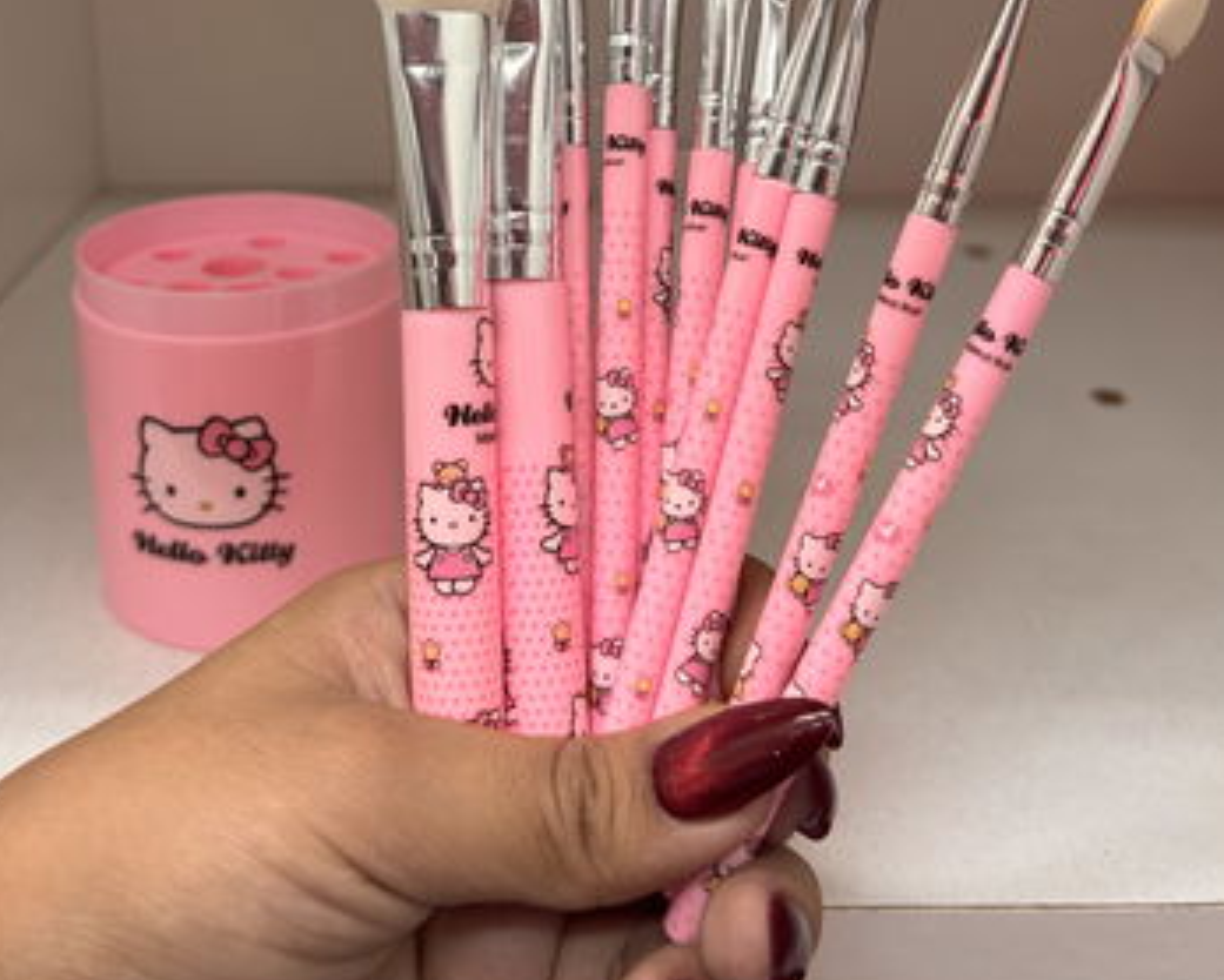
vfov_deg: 36.9
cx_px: 568
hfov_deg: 46.8
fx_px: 1414
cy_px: 196
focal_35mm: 39
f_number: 1.6
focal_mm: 5.96
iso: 80
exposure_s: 1/50
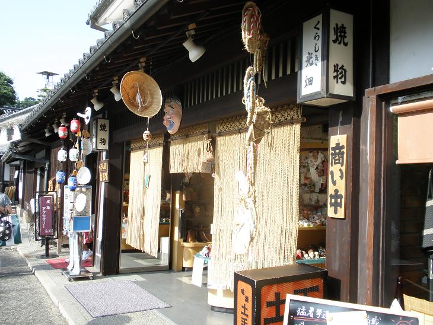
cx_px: 216
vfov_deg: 38.7
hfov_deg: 50.1
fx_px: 463
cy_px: 162
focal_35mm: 37
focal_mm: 6.6
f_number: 3.5
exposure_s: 1/200
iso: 64
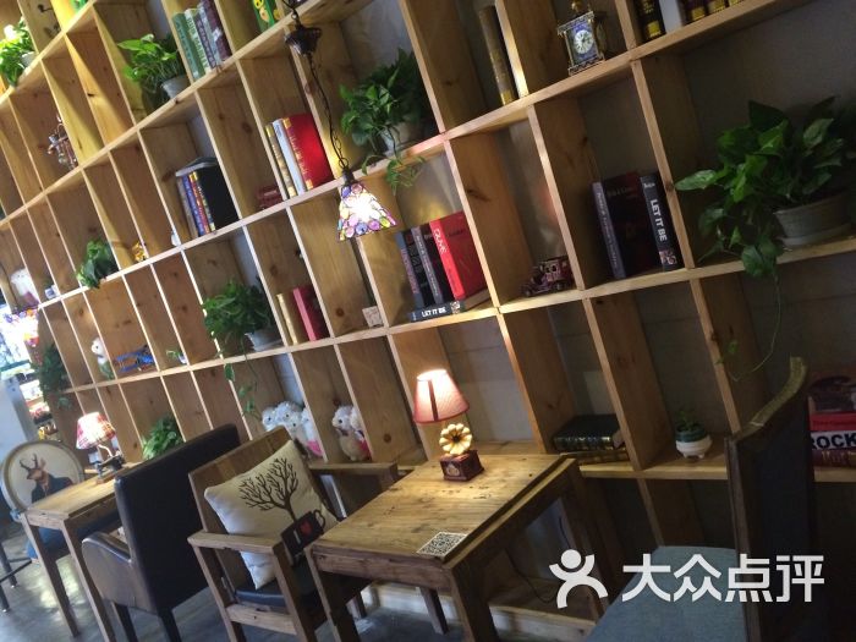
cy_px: 321
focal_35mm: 29
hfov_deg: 61.7
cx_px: 428
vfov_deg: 48.2
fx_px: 717
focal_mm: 4.15
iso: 320
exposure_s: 1/30
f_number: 2.2
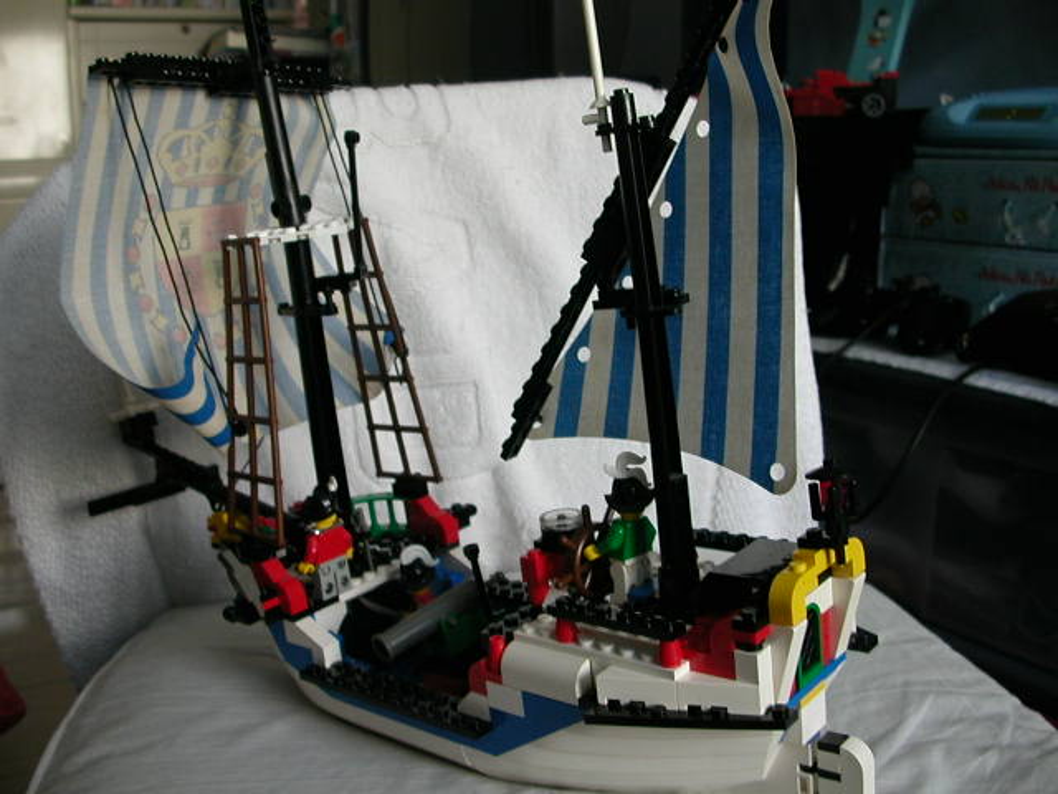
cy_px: 397
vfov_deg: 38.7
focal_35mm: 37
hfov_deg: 50.1
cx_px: 529
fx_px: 1131
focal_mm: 5.6
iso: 114
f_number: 2.7
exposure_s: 1/30.2
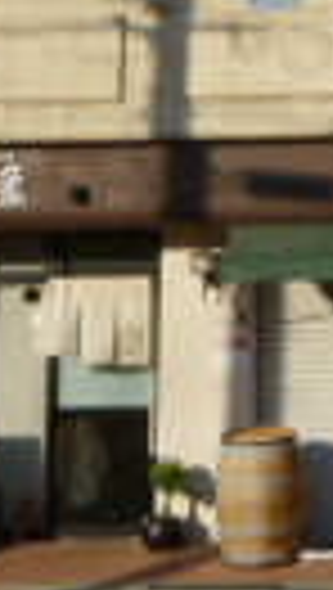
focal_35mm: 133
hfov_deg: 8.9
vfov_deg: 14.8
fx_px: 2081
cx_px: 508
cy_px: -329
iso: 80
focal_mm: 4.5
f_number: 5
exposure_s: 1/400
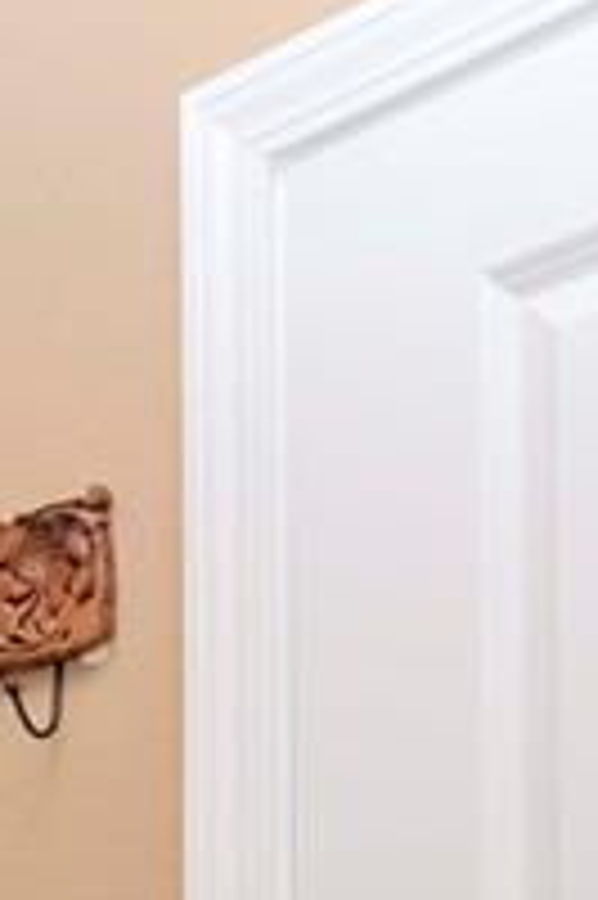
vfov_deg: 18.6
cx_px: 72
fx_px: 2246
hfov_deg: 15.0
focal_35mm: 90
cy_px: 1534
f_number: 8
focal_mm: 10
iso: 500
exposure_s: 1/200
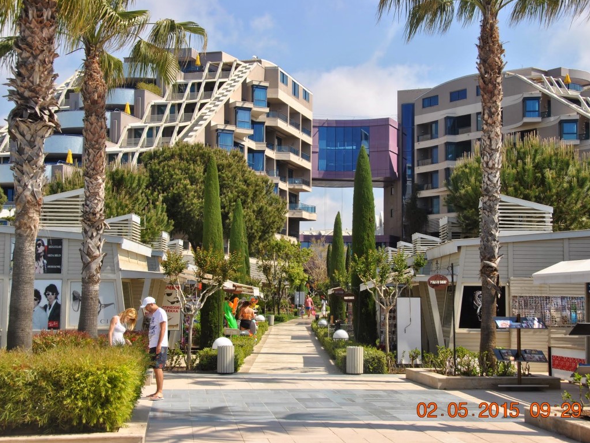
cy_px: 221
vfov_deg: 28.0
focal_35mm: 52
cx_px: 312
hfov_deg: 36.8
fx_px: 887
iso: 100
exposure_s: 1/250
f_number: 8
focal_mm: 32
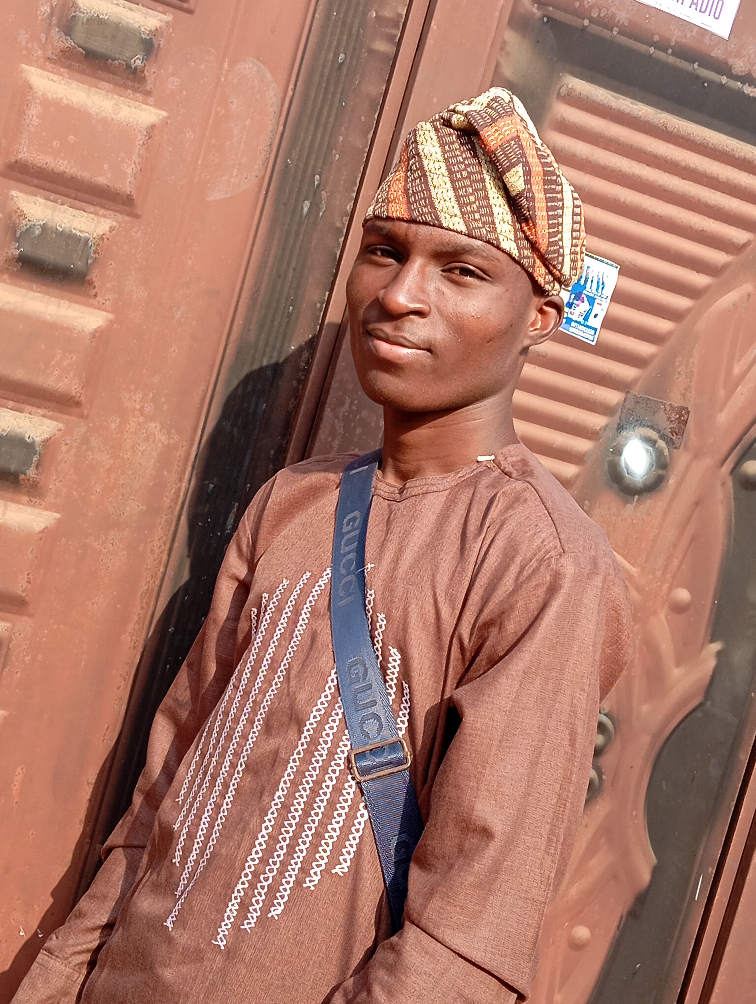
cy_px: 502
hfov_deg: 26.2
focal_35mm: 56
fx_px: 1627
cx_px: 378
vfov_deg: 34.3
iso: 109
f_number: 1.8
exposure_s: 1/168
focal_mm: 4.22
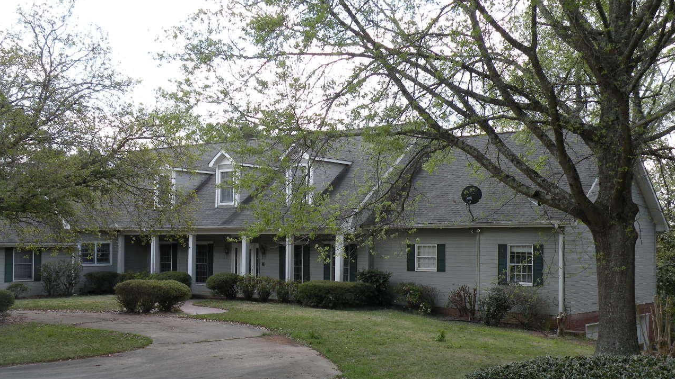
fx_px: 823
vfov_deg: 25.9
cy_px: 221
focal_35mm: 46
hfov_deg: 44.6
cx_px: 338
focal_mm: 7.4
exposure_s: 1/116
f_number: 4
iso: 64
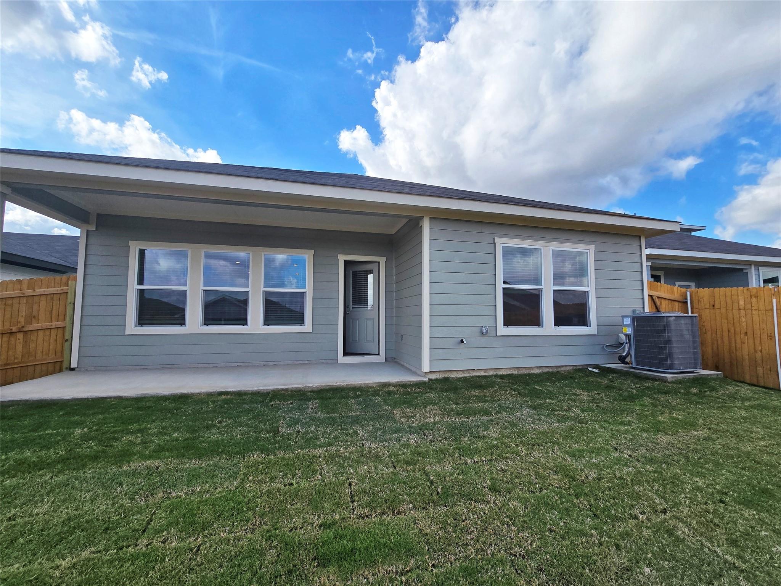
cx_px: 390
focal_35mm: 13
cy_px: 293
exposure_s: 1/2105
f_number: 2.2
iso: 50
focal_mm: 2.2
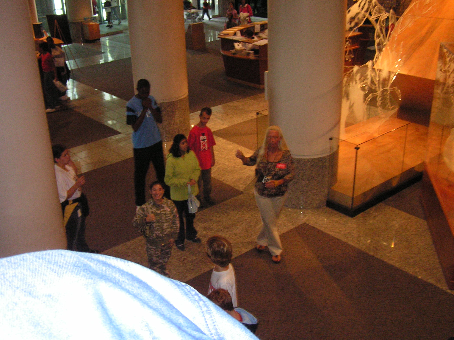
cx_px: 225
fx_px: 538
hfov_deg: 45.8
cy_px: 168
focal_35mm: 41
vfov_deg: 35.1
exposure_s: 1/40
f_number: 2.8
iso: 200
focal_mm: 6.3
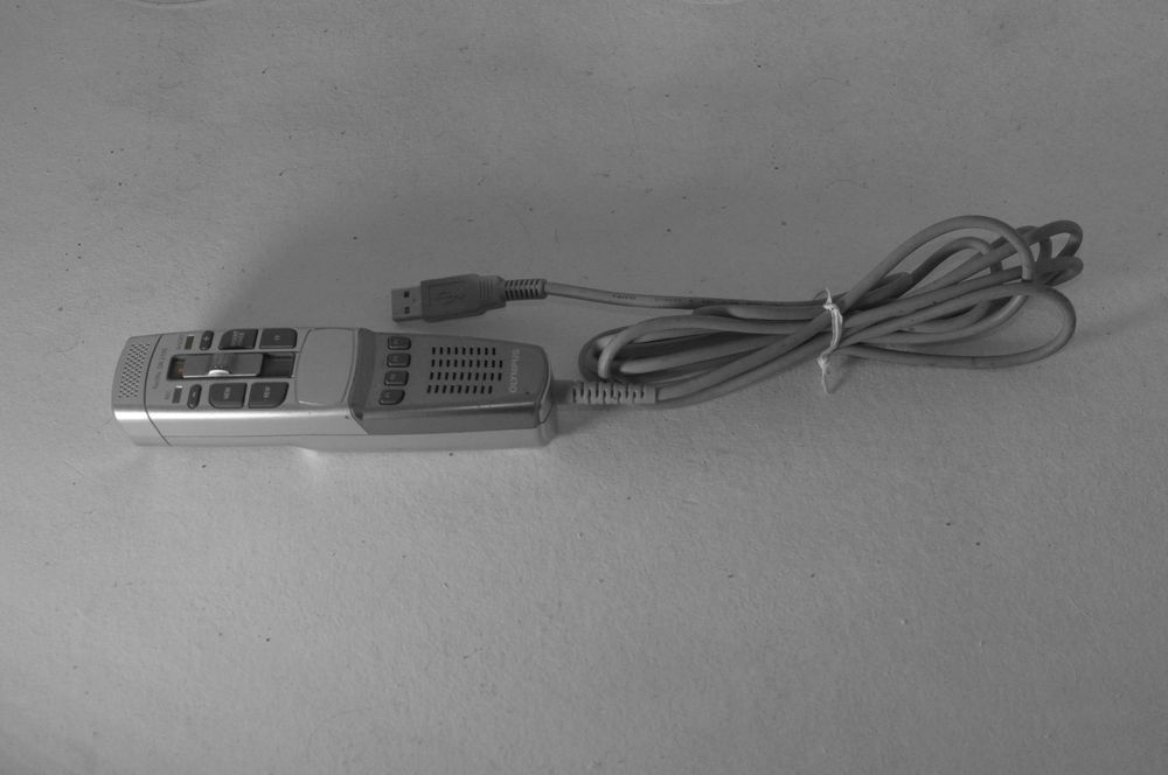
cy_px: 388
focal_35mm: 63
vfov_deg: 21.5
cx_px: 584
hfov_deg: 31.9
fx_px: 2041
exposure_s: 1/90
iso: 400
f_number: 9.5
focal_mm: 42
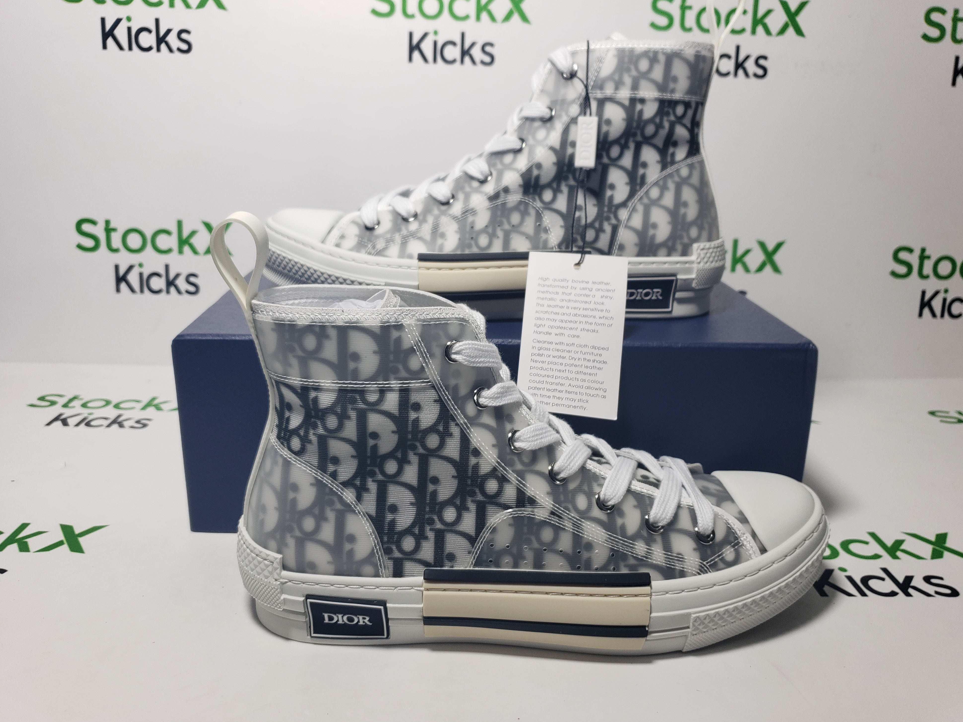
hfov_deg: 65.3
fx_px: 751
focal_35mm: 27
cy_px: 370
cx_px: 488
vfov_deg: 51.3
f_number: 1.5
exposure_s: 1/457
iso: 50
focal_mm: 4.3
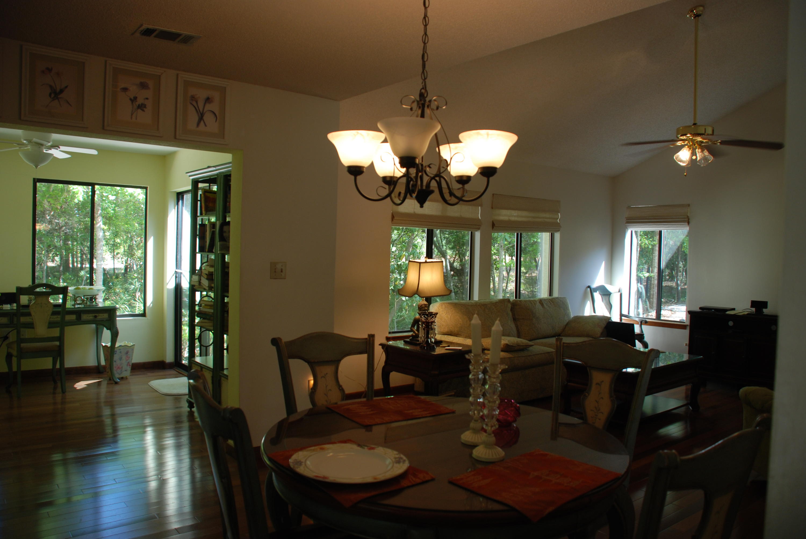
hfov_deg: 67.3
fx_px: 605
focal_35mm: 27
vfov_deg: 48.0
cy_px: 270
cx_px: 403
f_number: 4
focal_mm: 18
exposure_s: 1/60
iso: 200
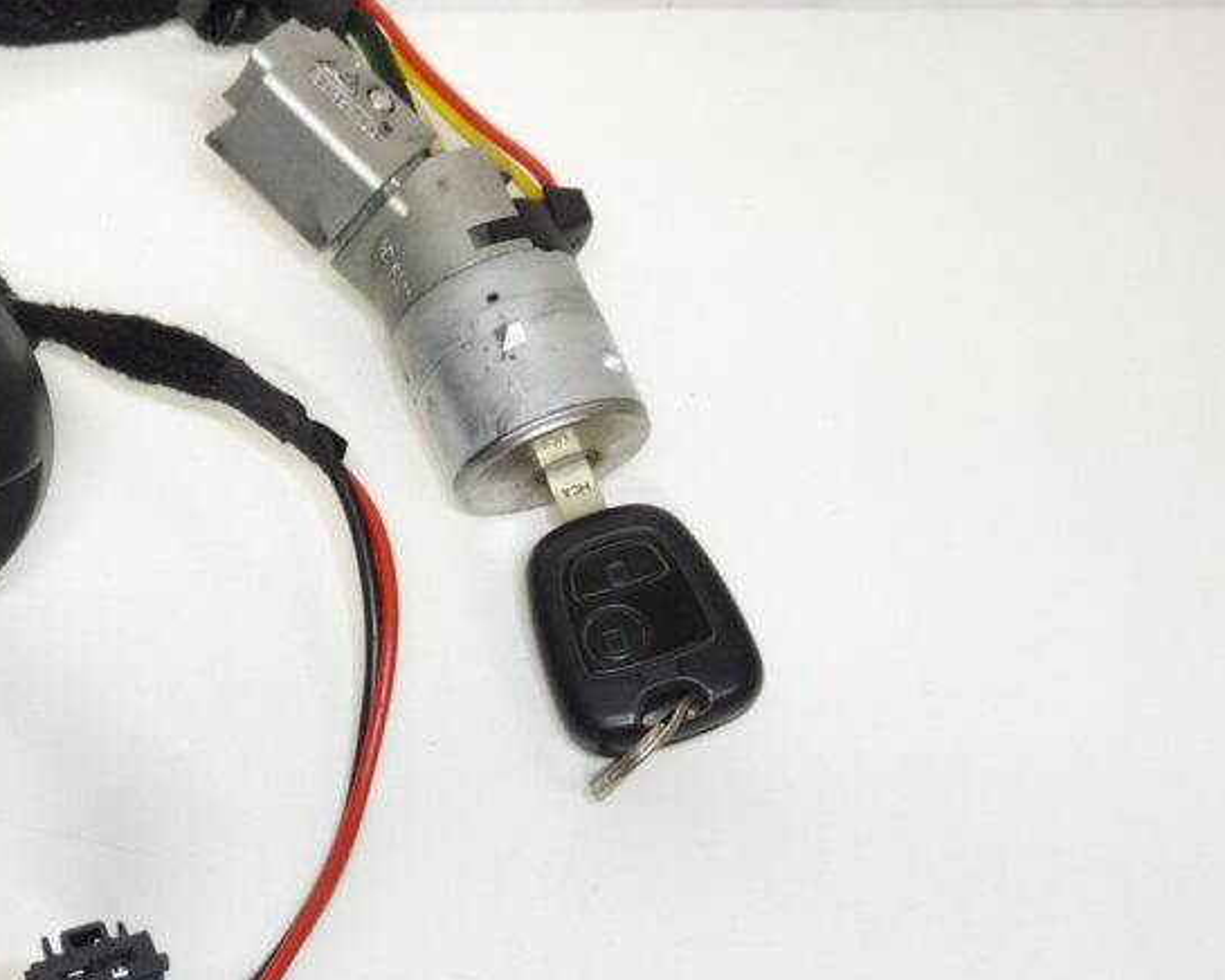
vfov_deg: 34.1
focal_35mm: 44
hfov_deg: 38.6
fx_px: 1595
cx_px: 81
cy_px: 555
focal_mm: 4.3
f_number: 3.5
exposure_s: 1/60
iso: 200
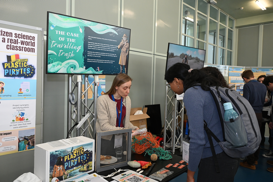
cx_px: 136
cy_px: 91
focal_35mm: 28
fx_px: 212
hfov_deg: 65.5
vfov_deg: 46.4
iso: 1600
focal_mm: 28
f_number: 5.6
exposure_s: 1/160
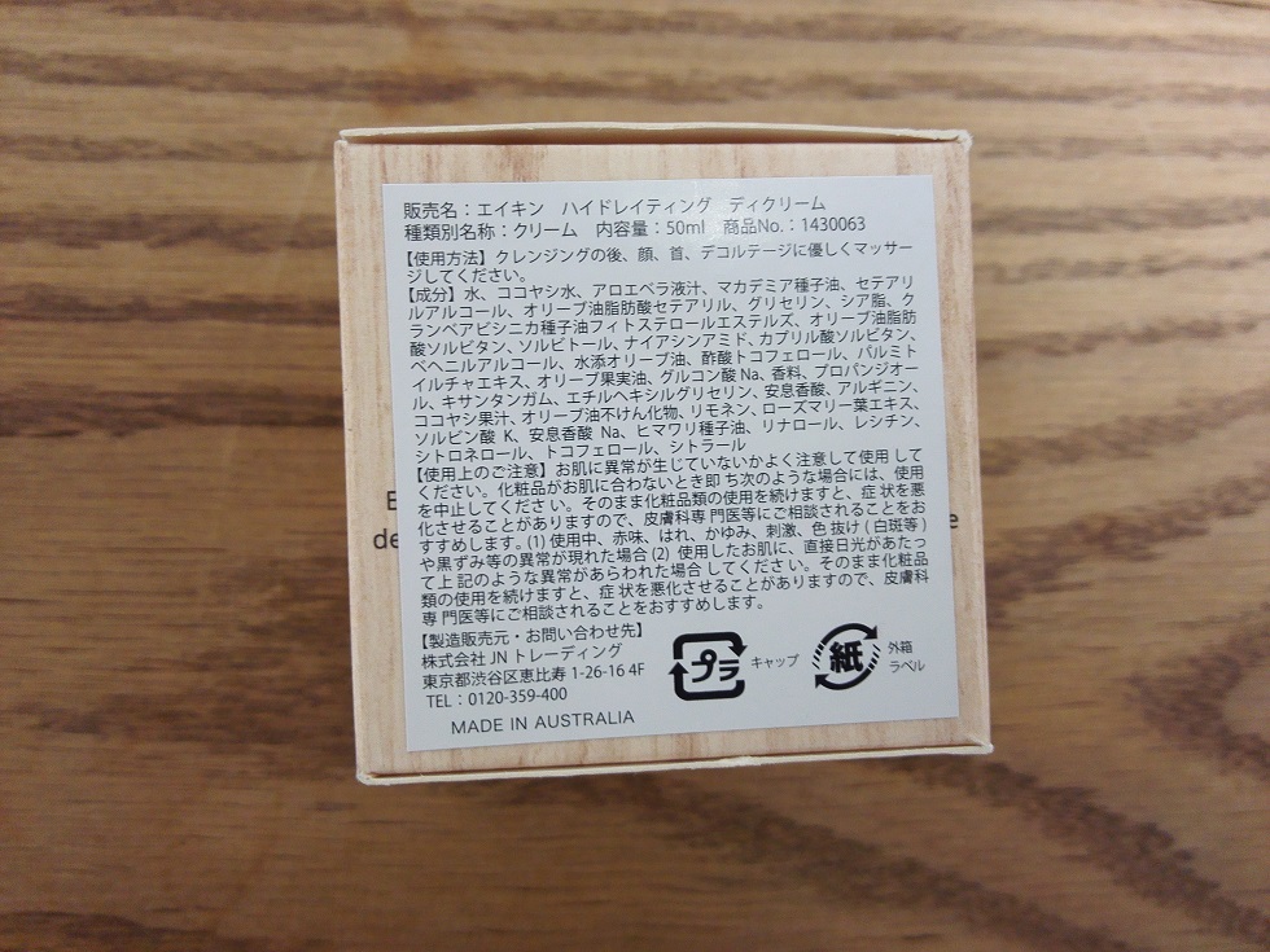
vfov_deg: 48.2
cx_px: 635
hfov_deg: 61.7
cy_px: 476
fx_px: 1064
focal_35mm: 29
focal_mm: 3.8
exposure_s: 1/33.4
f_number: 2
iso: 200
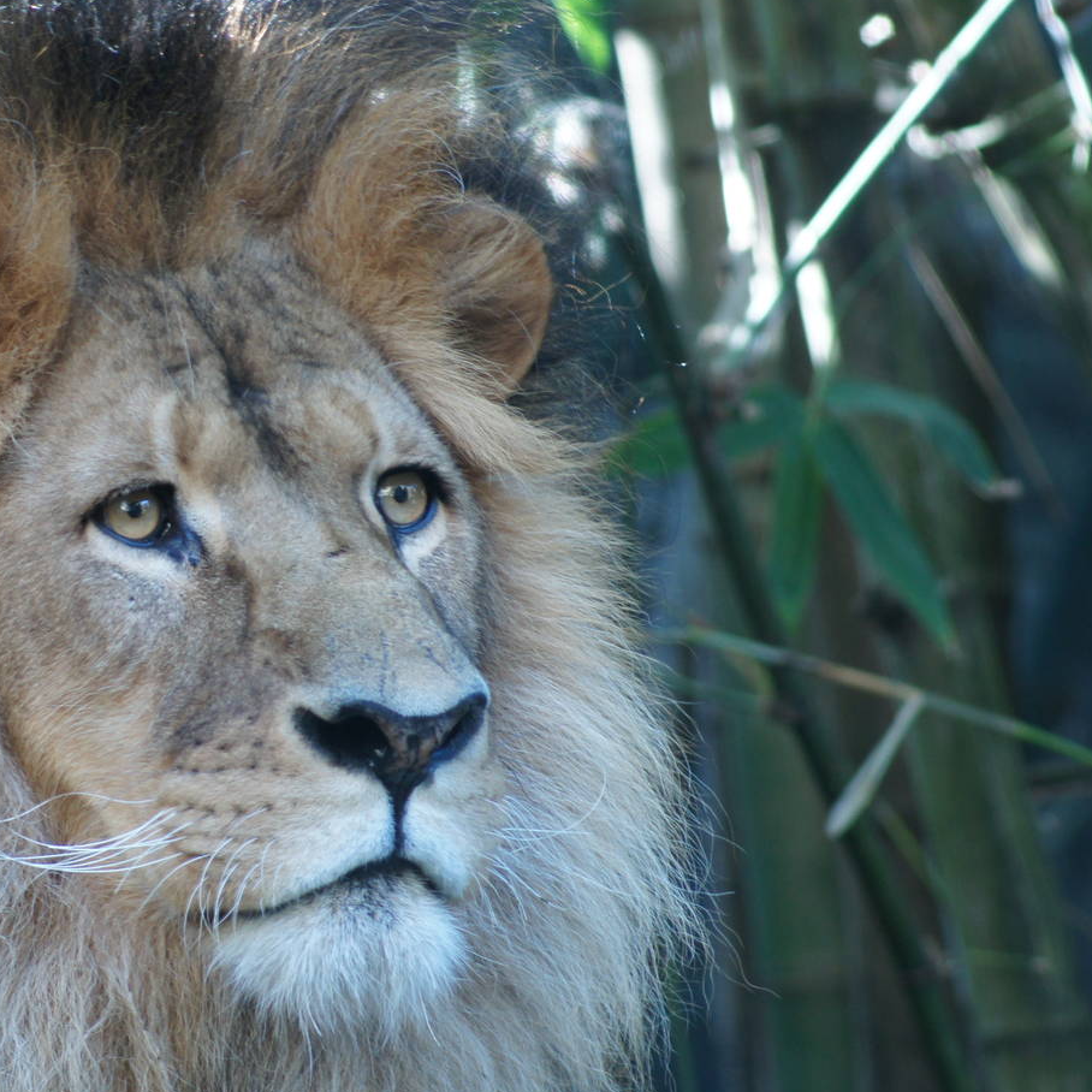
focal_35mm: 404
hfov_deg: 4.3
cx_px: 148
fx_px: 14419
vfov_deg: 4.3
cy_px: 624
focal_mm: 180
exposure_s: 1/20
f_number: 5.6
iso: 400
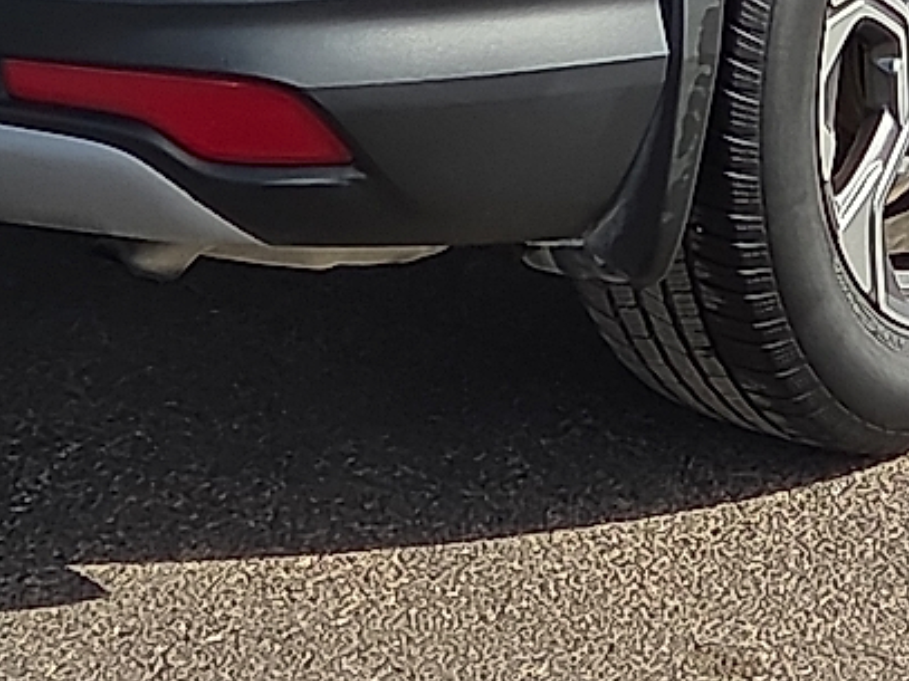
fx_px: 4332
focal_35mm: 165
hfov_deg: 12.0
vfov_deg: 8.6
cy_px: -607
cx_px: 462
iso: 25
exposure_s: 1/1429
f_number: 1.8
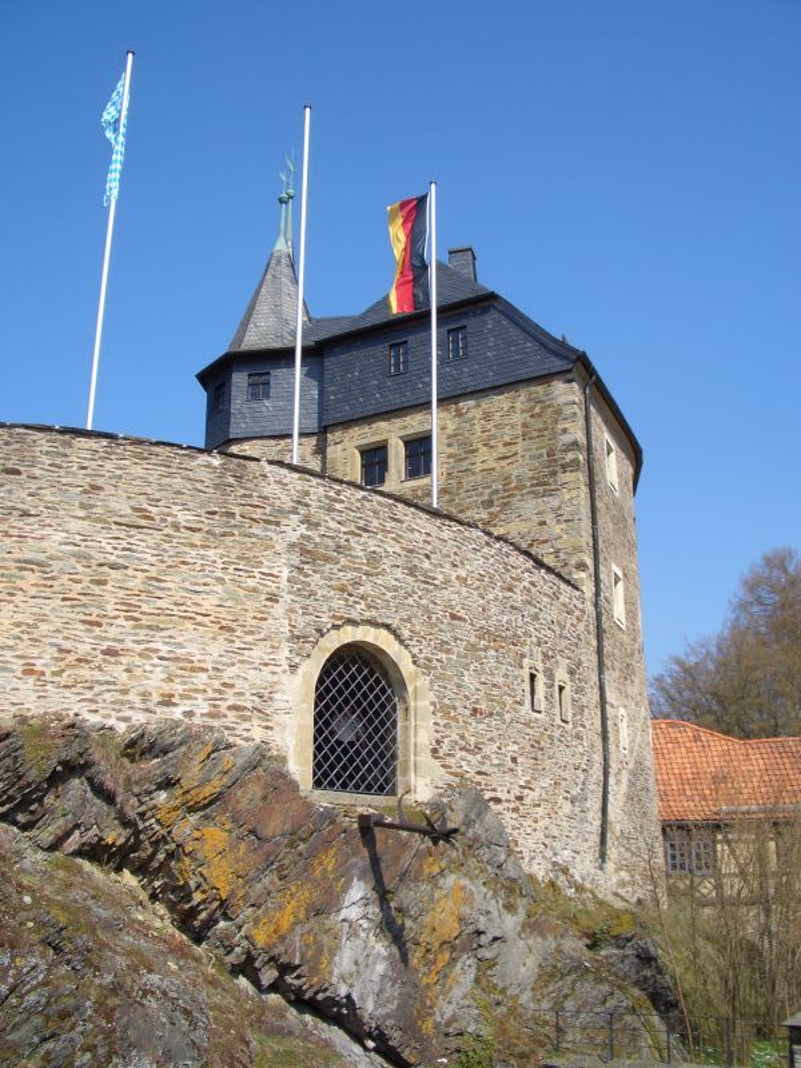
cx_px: 400
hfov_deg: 40.7
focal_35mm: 35
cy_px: 534
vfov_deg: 52.6
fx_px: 1080
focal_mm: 5.8
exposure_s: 1/400
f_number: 4.3
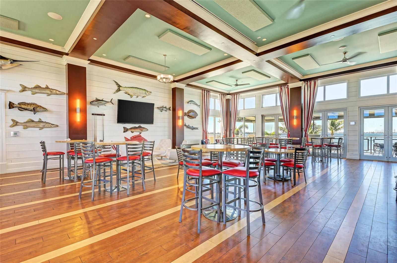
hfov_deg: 93.4
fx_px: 187
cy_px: 132
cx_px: 198
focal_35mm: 17
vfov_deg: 70.2
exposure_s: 1/30
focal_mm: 17
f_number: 8
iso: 250
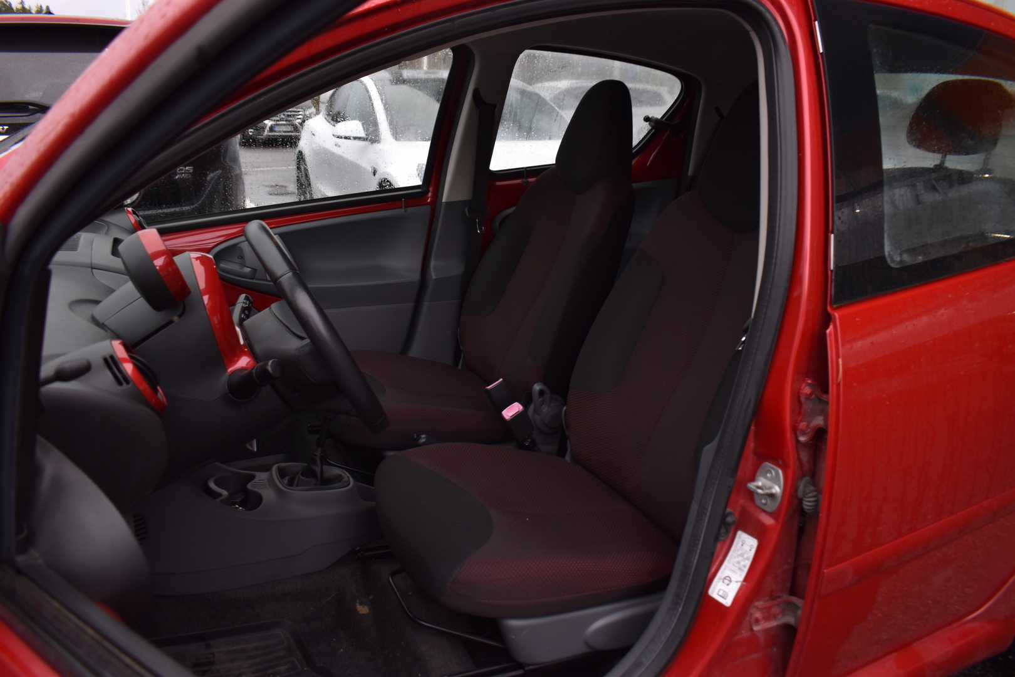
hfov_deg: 67.4
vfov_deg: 47.9
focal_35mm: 27
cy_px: 338
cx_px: 508
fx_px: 761
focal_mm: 18
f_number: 5.6
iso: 400
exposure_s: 1/125
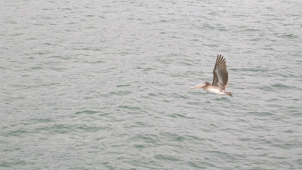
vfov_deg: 6.9
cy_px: 108
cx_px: 151
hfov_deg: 12.2
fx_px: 1418
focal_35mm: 177
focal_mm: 16.2
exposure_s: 1/368
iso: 100
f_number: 4.9
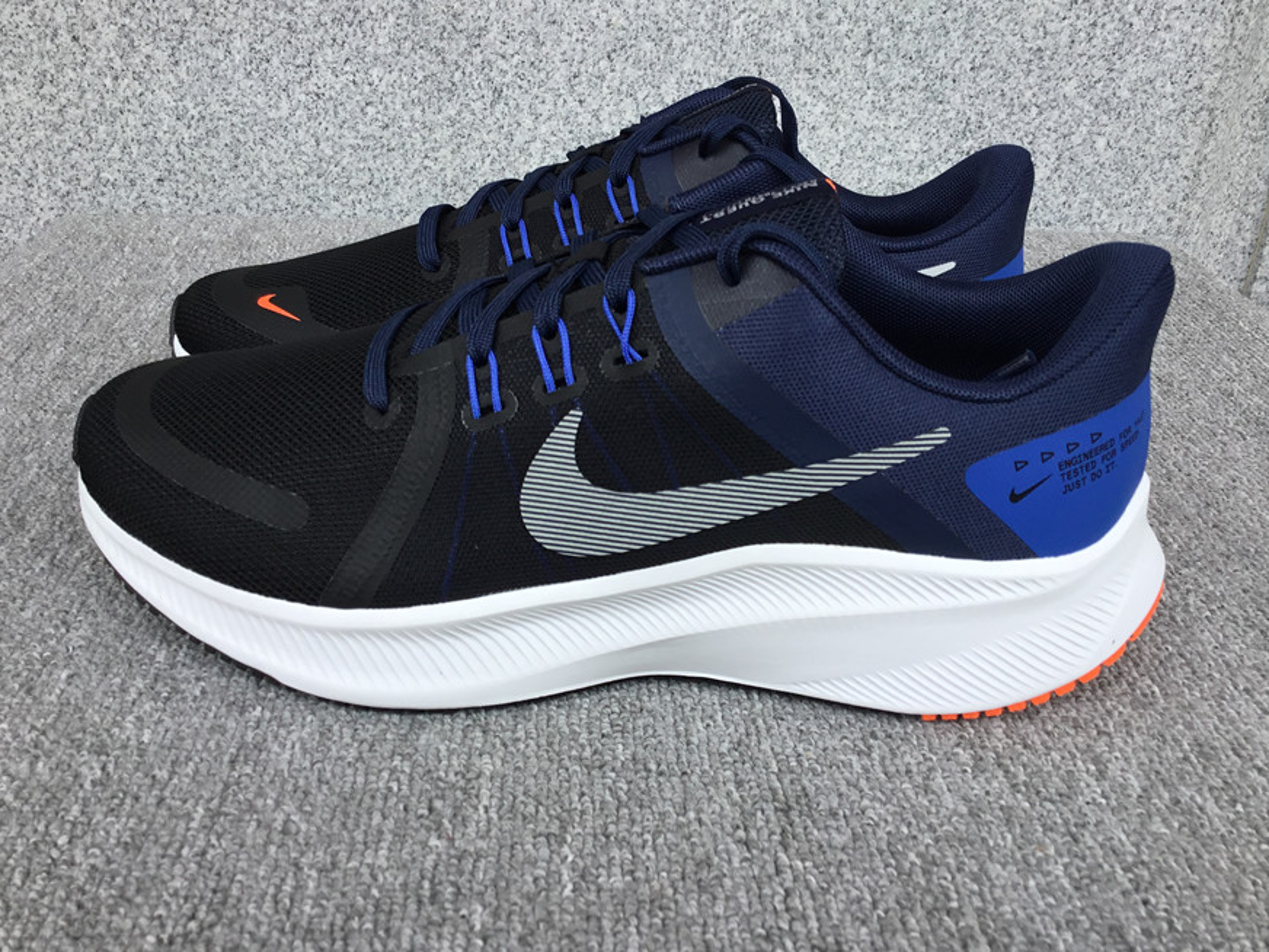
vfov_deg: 44.2
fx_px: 1173
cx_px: 633
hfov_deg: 56.8
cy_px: 481
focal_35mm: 32
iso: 25
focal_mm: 3.3
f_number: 2.4
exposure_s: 1/394
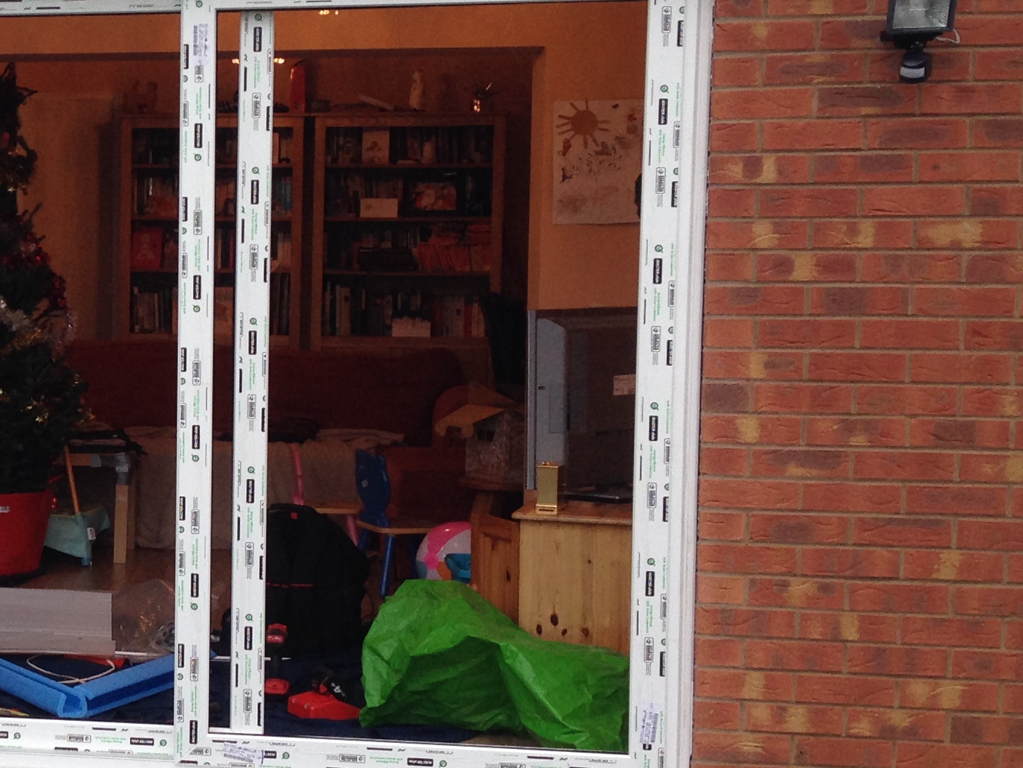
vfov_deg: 18.4
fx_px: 2365
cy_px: 393
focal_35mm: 80
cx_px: -148
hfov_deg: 22.8
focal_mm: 4.12
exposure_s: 1/120
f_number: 2.4
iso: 64
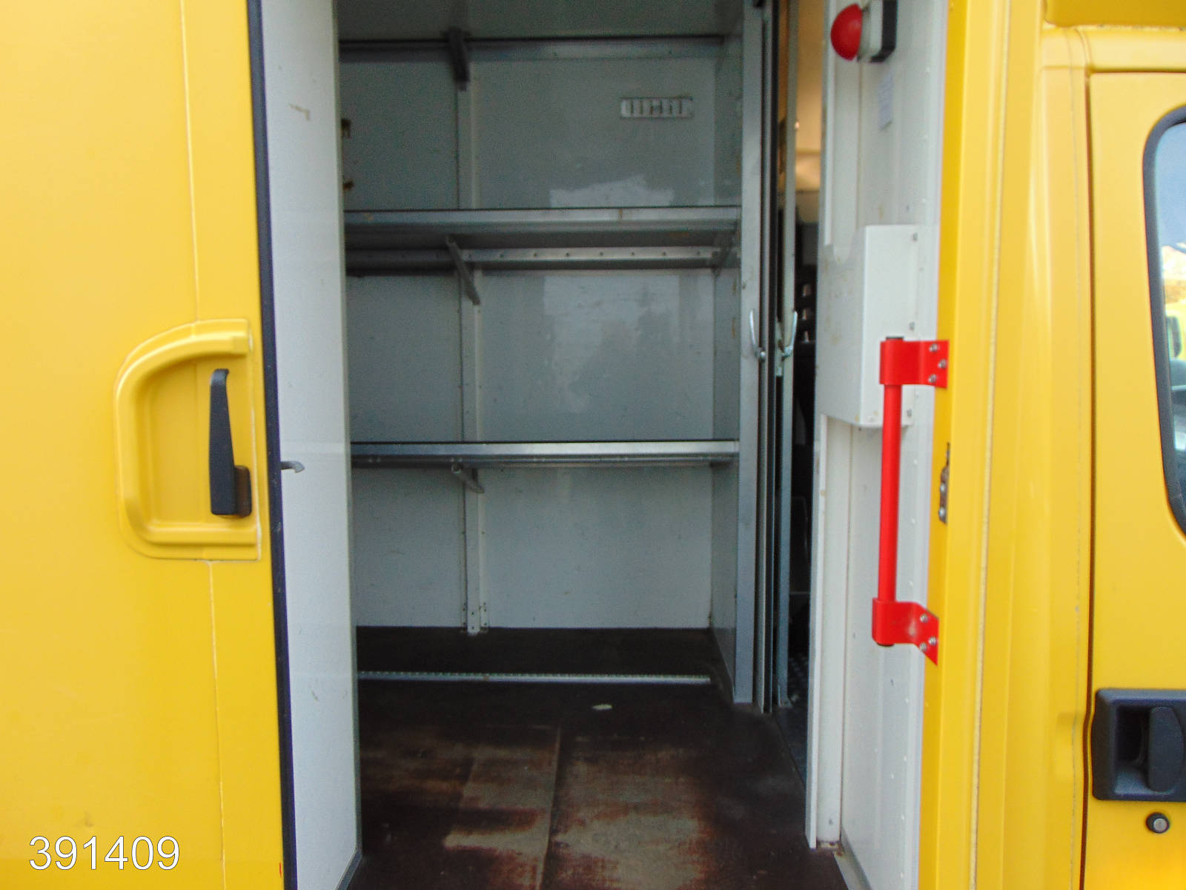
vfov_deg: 54.9
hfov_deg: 69.4
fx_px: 857
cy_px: 445
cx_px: 593
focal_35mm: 25
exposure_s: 1/30
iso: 100
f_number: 3
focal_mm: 4.5
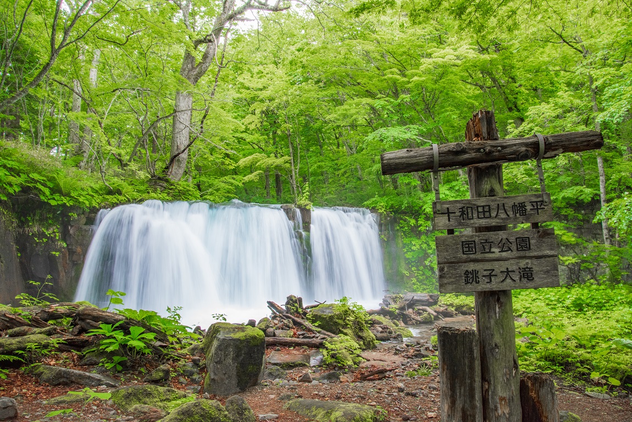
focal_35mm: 28
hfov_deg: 65.4
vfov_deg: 46.5
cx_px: 316
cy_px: 211
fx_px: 492
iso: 1000
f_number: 22
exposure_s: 1/5
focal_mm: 28
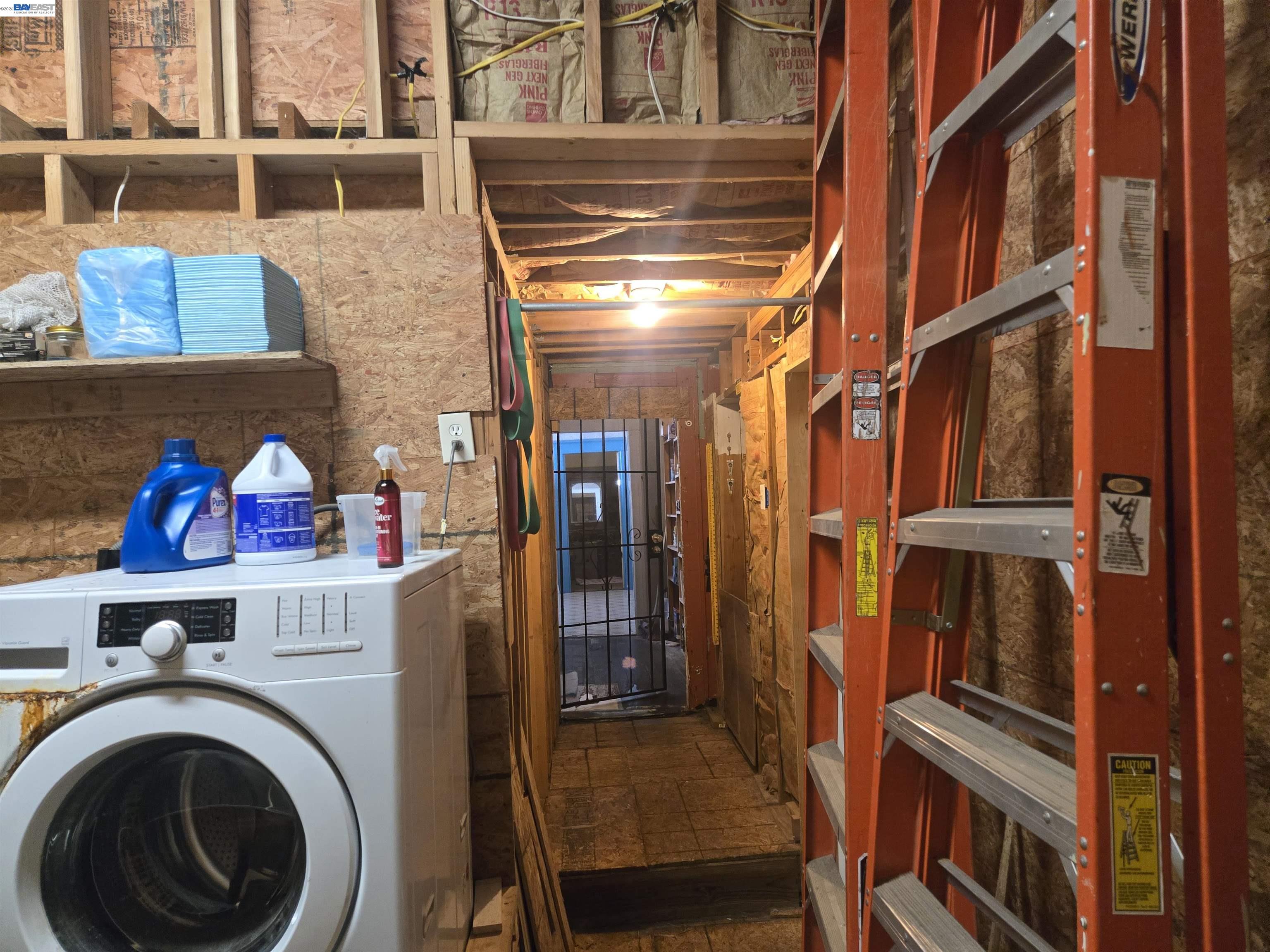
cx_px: 635
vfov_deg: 58.9
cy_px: 476
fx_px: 844
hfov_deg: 73.9
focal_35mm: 23
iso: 1000
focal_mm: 5.4
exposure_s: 1/120
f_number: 1.8
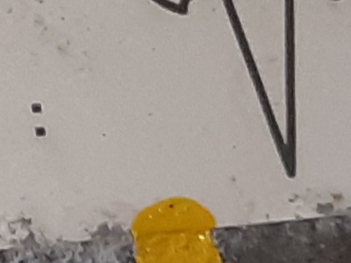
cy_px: -125
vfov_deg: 15.7
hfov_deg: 19.8
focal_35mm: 87
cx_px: -163
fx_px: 882
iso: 100
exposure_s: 1/50
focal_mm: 3.93
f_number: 1.7
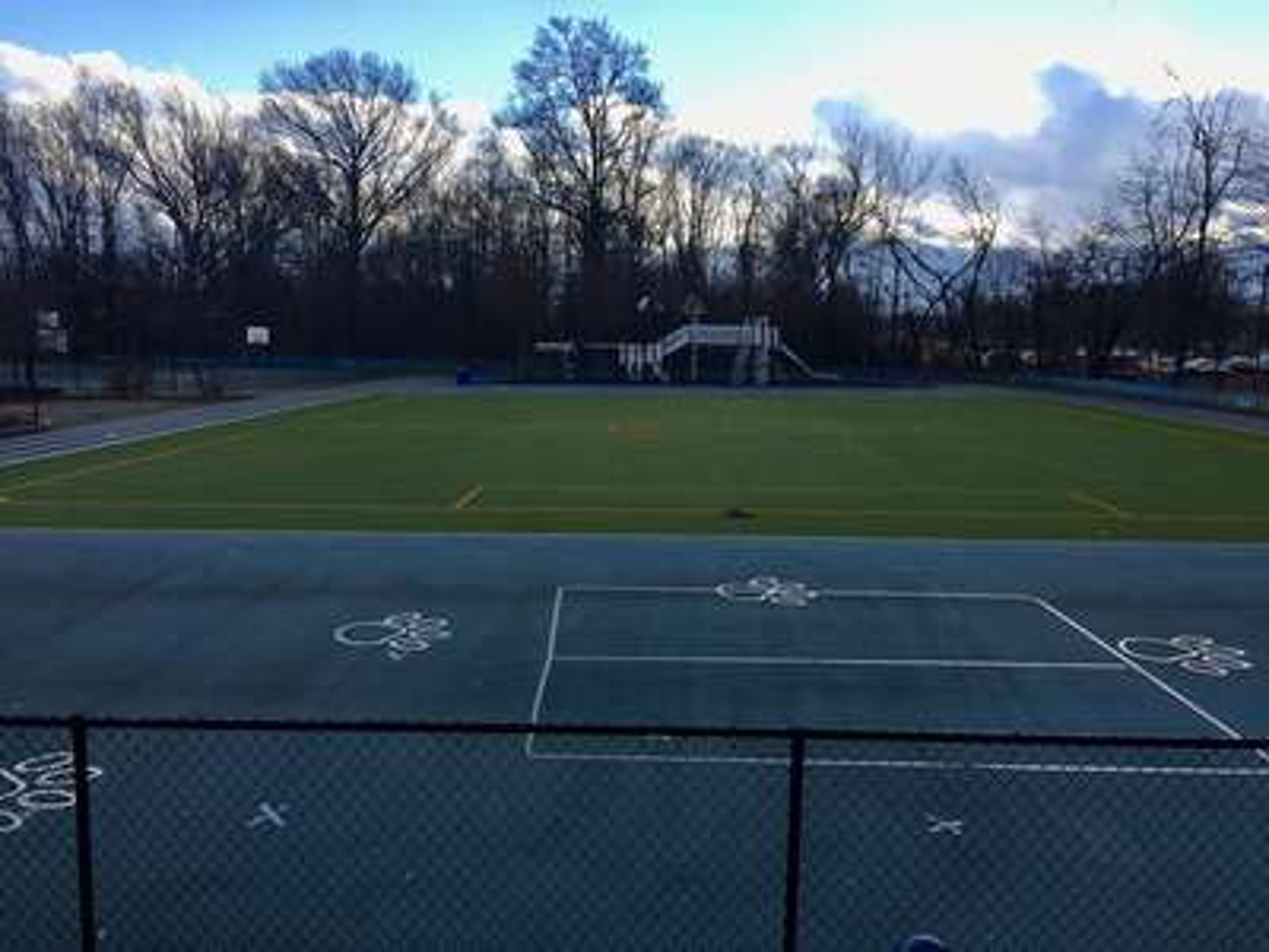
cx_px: 634
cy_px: 476
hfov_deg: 61.7
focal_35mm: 29
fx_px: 1063
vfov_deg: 48.2
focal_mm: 4.15
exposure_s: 1/836
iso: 25
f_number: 2.2
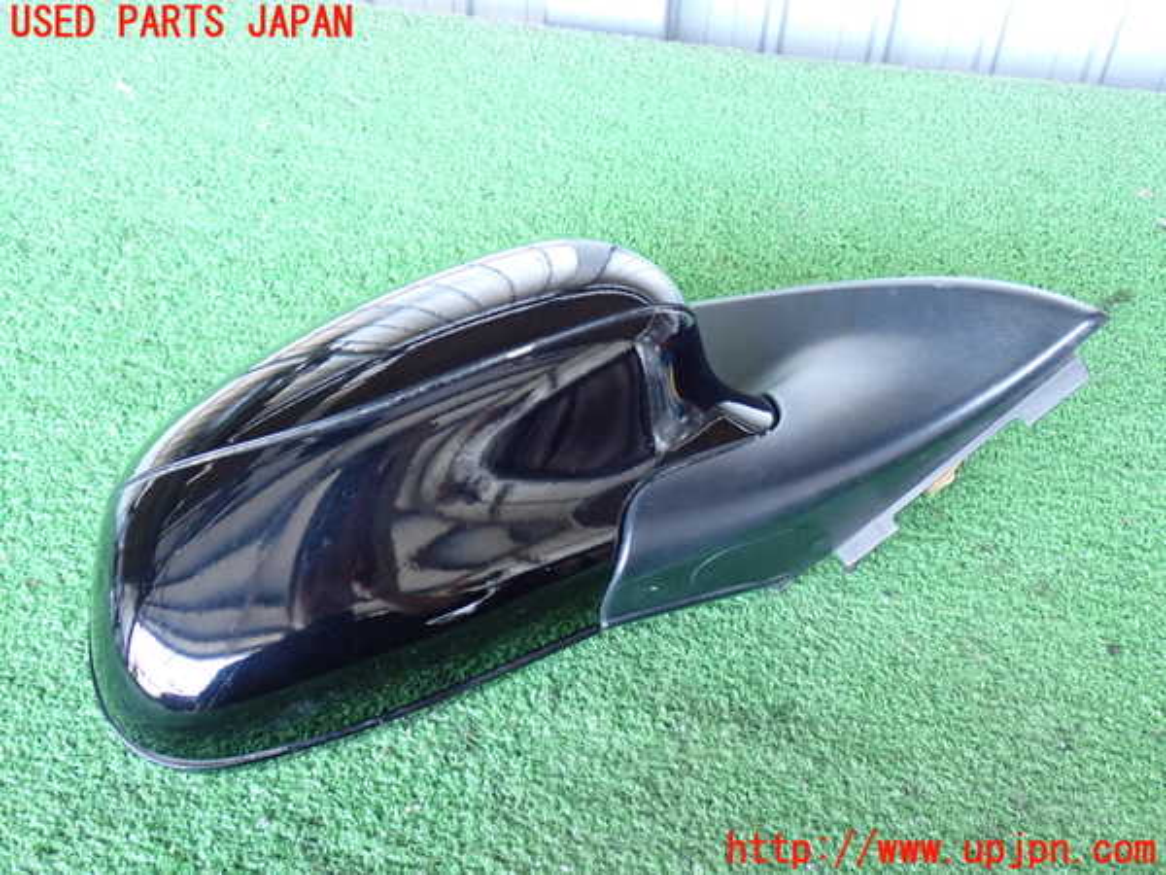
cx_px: 583
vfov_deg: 37.7
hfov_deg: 49.0
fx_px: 1280
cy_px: 438
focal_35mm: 38
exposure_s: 1/30
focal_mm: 6.83
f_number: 2.7
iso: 800
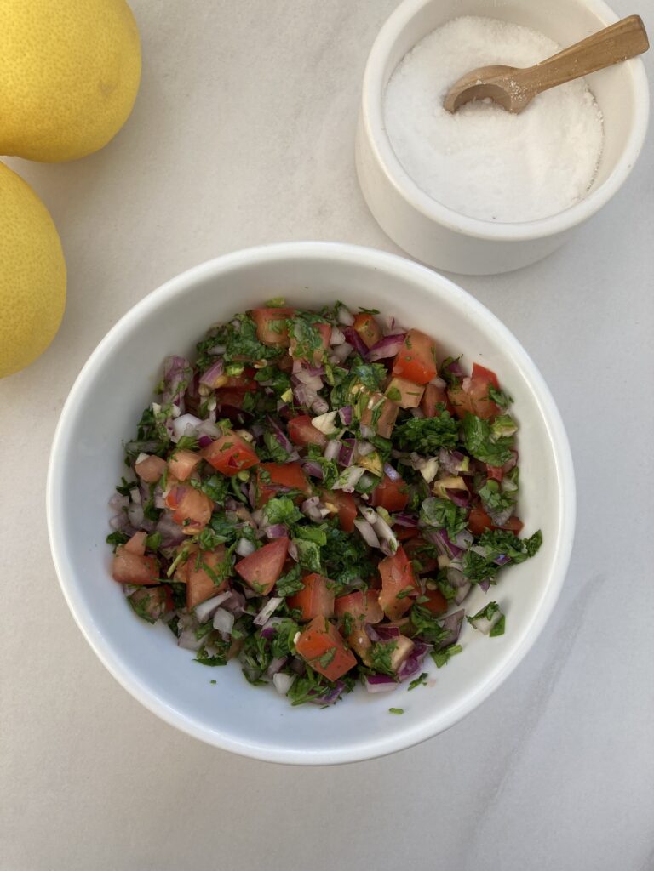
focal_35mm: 28
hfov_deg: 49.7
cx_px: 327
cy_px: 436
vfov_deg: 63.4
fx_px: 705
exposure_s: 1/121
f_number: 1.8
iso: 50
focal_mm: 3.99
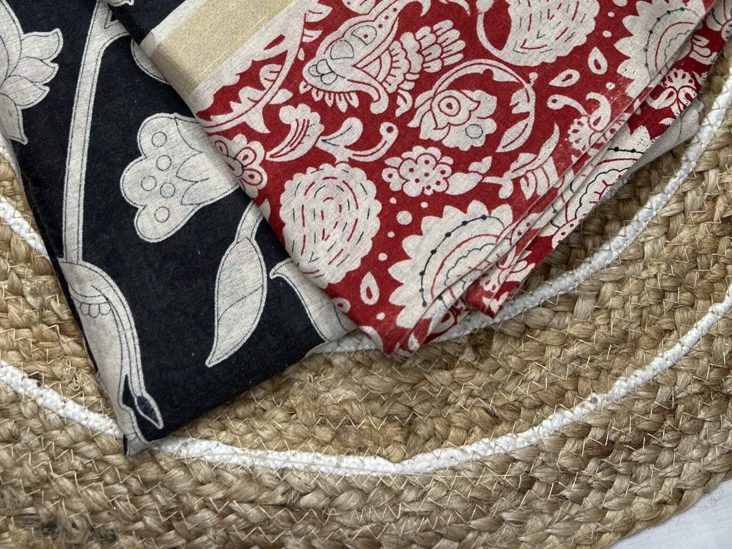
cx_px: 309
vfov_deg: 30.2
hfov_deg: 43.7
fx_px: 909
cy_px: -50
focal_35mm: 43
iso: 64
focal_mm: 5.7
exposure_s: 1/100
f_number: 1.5
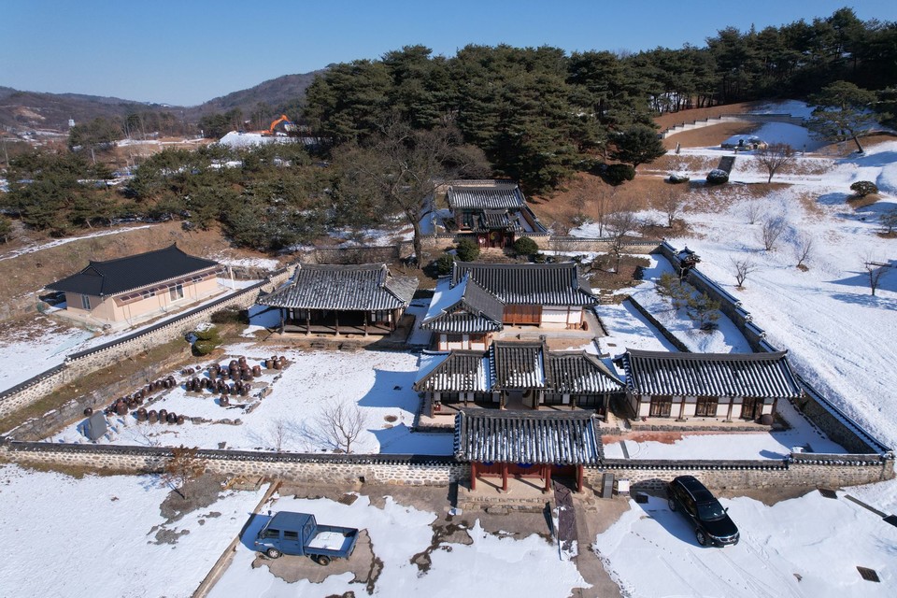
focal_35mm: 22
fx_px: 548
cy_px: 299
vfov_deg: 57.2
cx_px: 448
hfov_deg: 78.6
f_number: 2.8
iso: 100
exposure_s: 1/2500
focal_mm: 8.38
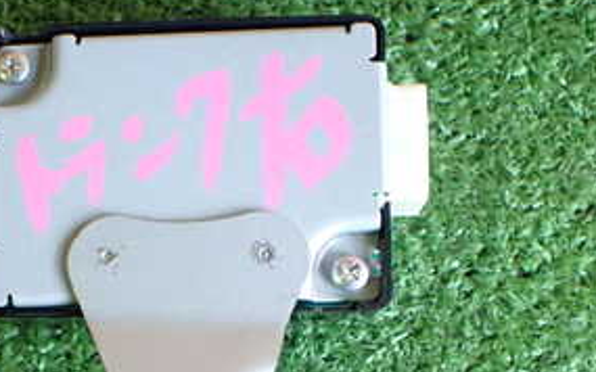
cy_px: 374
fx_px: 1088
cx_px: 197
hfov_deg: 30.4
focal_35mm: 67
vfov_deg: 18.9
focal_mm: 5.4
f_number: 2.3
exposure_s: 1/60
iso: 800
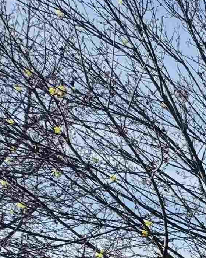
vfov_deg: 23.0
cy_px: 420
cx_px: 511
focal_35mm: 60
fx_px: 457
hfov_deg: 14.5
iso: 50
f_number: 2.2
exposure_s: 1/1477
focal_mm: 2.22
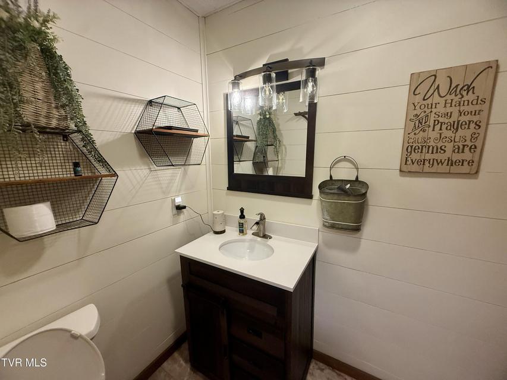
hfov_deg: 102.1
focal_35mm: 14
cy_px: 190
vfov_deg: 85.7
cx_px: 254
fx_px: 205
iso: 250
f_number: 2.2
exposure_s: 1/120
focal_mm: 2.22
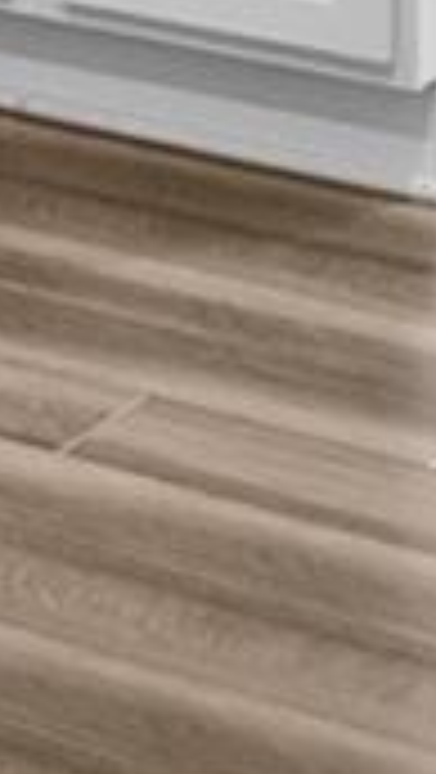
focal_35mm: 200
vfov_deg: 9.5
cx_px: -1555
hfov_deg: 5.1
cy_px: -1136
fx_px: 4103
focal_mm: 16
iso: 800
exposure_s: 1/1.25
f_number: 9
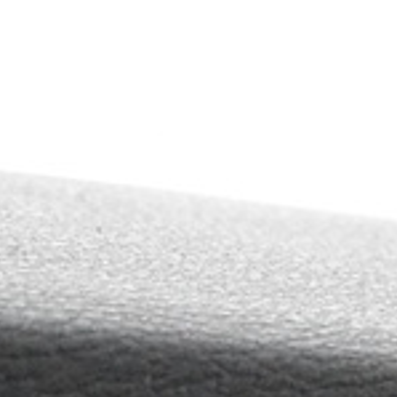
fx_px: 3244
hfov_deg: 6.9
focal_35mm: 250
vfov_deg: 6.6
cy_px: 1042
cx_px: -281
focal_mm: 18
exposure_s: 1/50
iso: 3200
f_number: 3.5
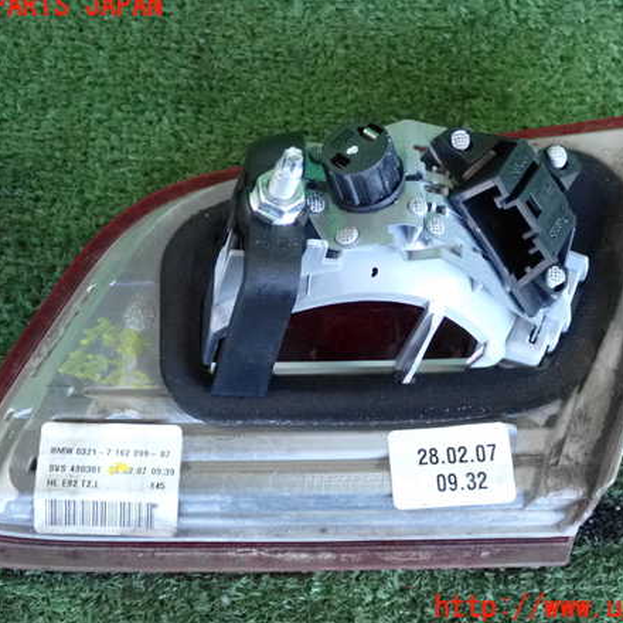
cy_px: 307
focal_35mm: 53
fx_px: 1079
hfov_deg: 32.2
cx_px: 330
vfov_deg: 32.2
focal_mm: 7.84
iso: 1600
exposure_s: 1/125
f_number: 2.9
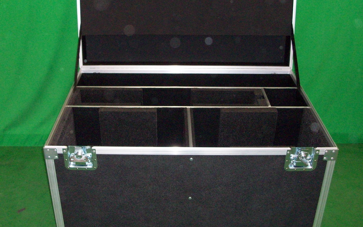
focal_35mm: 42
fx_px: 415
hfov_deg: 47.2
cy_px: 80
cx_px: 189
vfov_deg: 30.4
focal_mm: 5.7
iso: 200
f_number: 2.8
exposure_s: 1/60
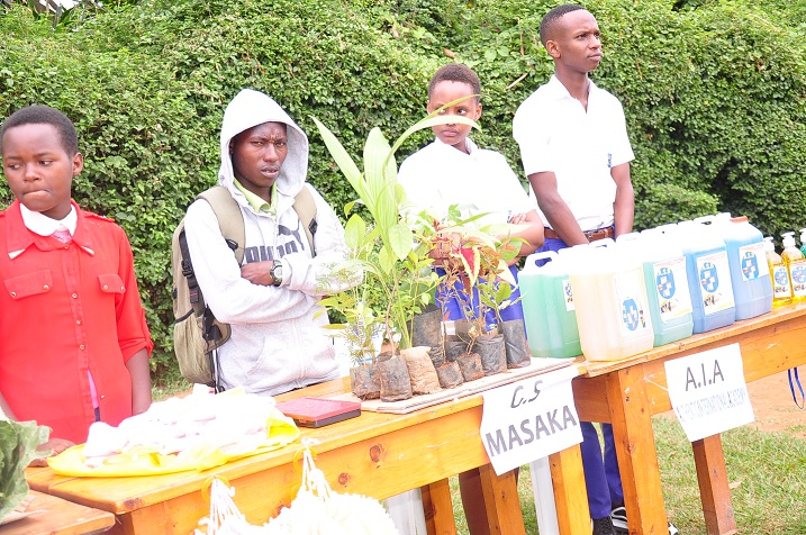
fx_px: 1174
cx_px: 403
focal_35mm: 52
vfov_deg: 25.7
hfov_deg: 37.9
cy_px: 268
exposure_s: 1/125
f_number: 4.5
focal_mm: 35
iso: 200
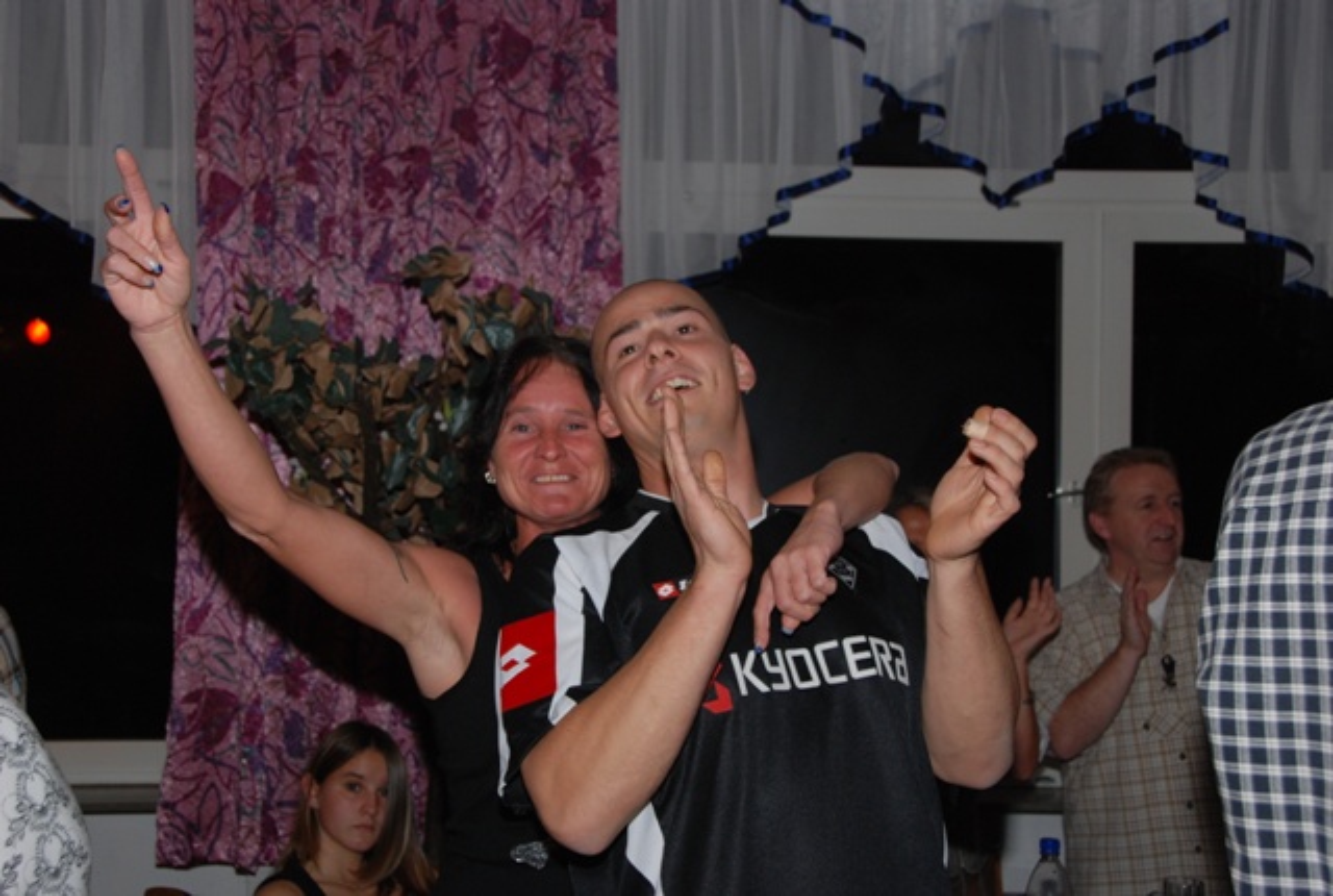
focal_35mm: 48
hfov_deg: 41.0
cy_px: 448
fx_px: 1781
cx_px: 666
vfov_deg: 28.2
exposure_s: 1/60
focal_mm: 32
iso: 400
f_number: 5.6
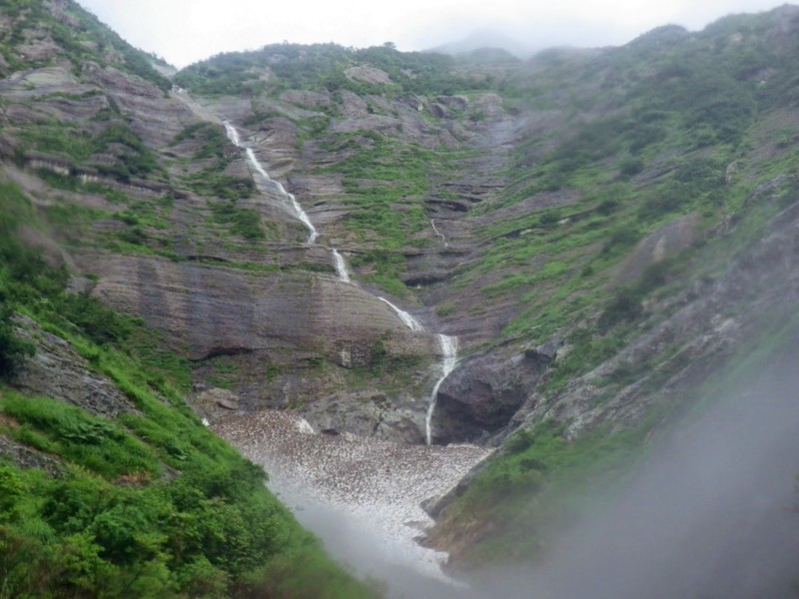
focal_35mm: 34
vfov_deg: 41.8
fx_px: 785
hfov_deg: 54.0
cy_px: 300
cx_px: 400
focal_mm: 6.1
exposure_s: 1/250
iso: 125
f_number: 4.6
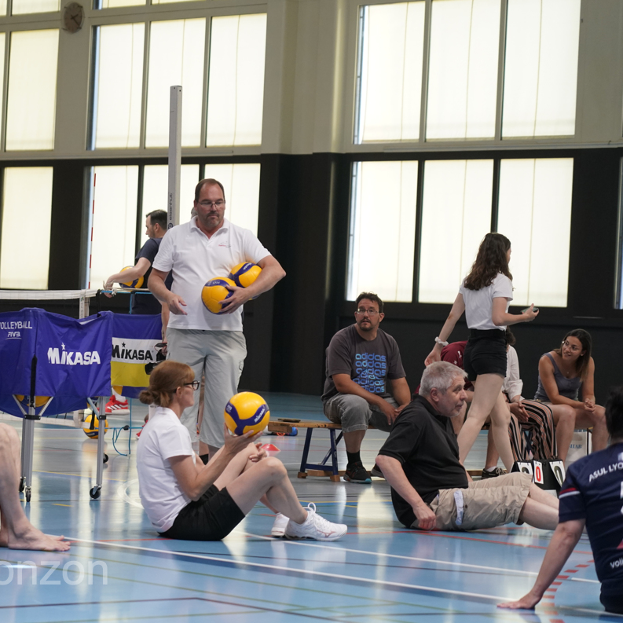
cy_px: 311
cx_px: 167
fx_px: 2749
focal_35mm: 135
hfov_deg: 12.9
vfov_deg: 12.9
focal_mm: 105
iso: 2500
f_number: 4
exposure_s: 1/250
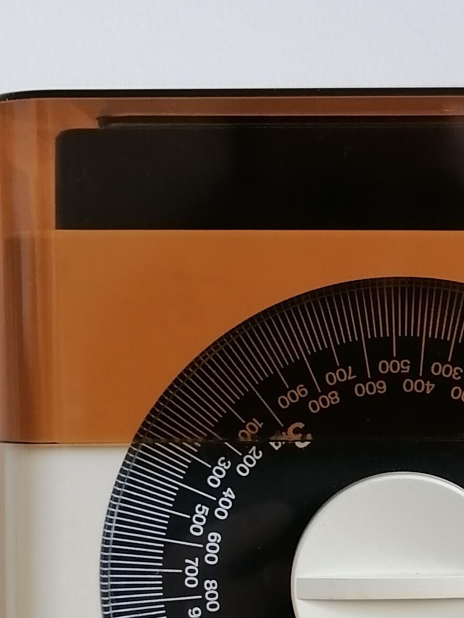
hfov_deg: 16.0
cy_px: 527
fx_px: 1627
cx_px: 434
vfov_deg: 21.2
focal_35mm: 91
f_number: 1.8
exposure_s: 1/50
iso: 100
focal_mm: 5.4
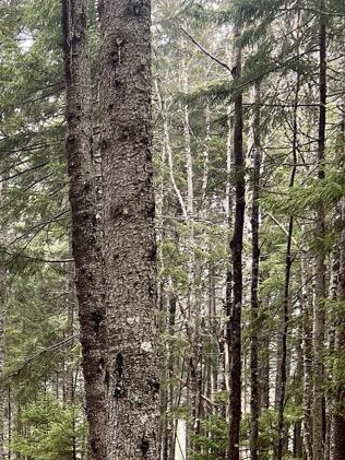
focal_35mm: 79
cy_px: 526
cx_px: -177
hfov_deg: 16.9
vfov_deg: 23.0
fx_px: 1049
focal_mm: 5.7
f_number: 1.5
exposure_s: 1/162
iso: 50
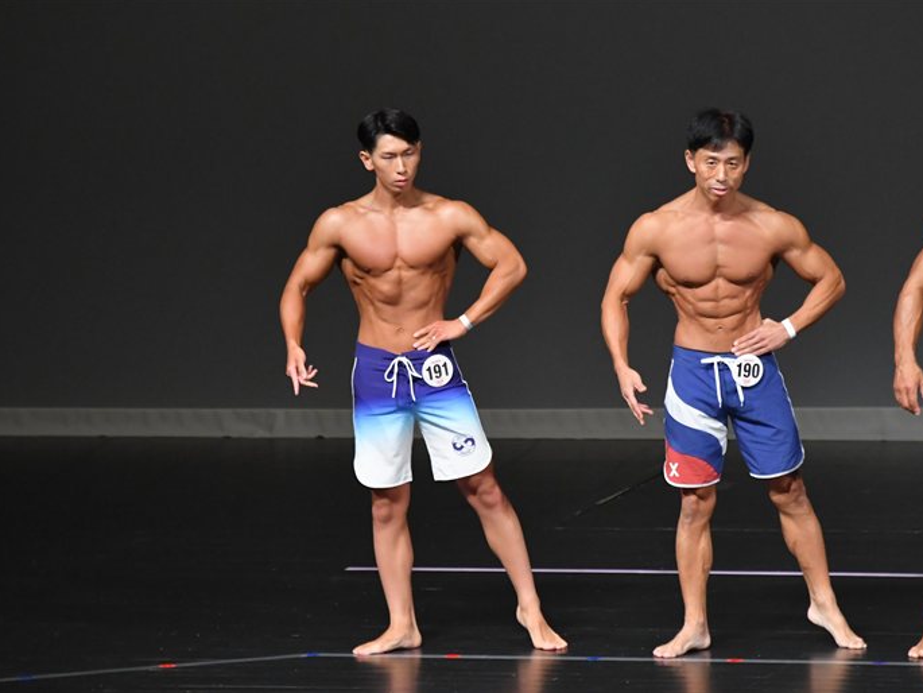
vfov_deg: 4.0
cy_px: 346
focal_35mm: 375
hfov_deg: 5.3
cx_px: 484
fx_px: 10001
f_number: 5.6
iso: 4000
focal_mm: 230
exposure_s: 1/400
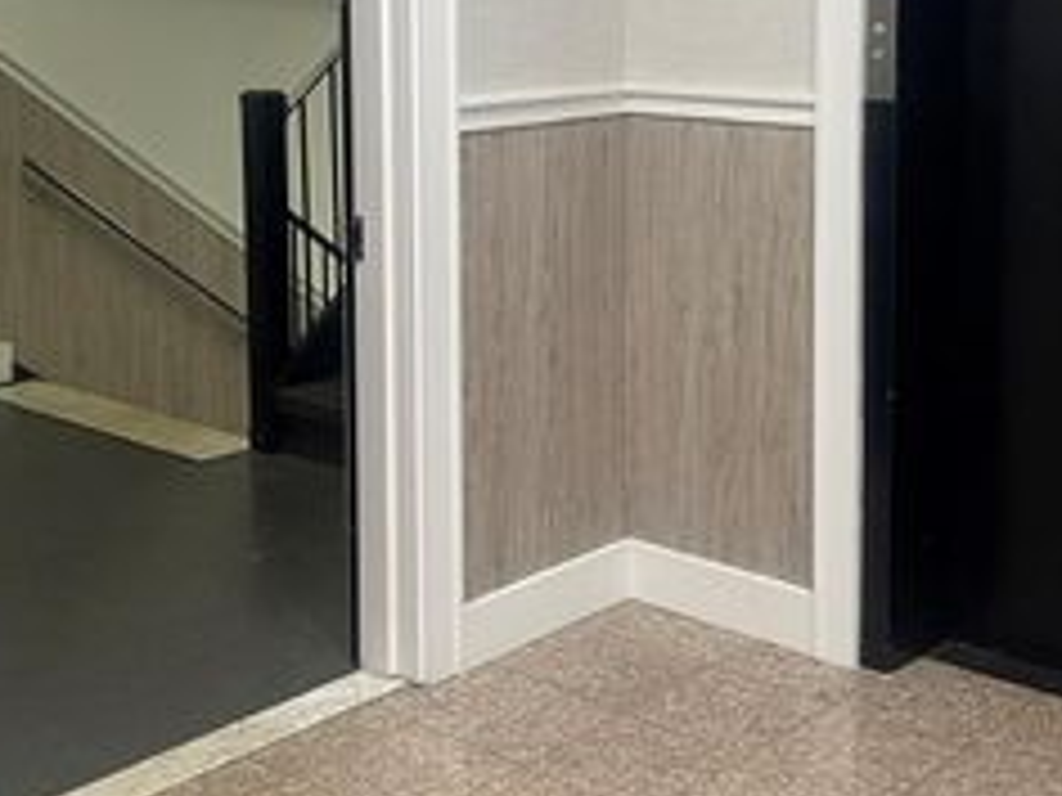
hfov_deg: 36.1
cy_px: 146
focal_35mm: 53
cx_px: 608
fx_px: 1626
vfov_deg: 26.9
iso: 80
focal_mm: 5.1
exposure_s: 1/60
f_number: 1.6
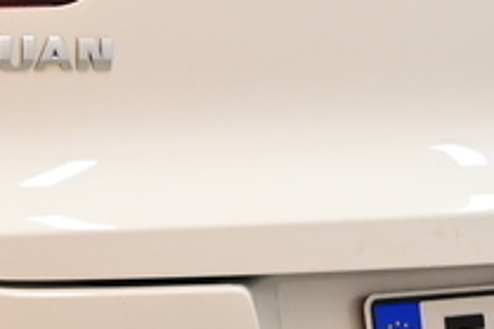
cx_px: -232
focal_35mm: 233
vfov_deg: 5.9
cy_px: -9
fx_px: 3195
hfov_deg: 8.6
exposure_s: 1/50
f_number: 3.8
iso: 500
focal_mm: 20
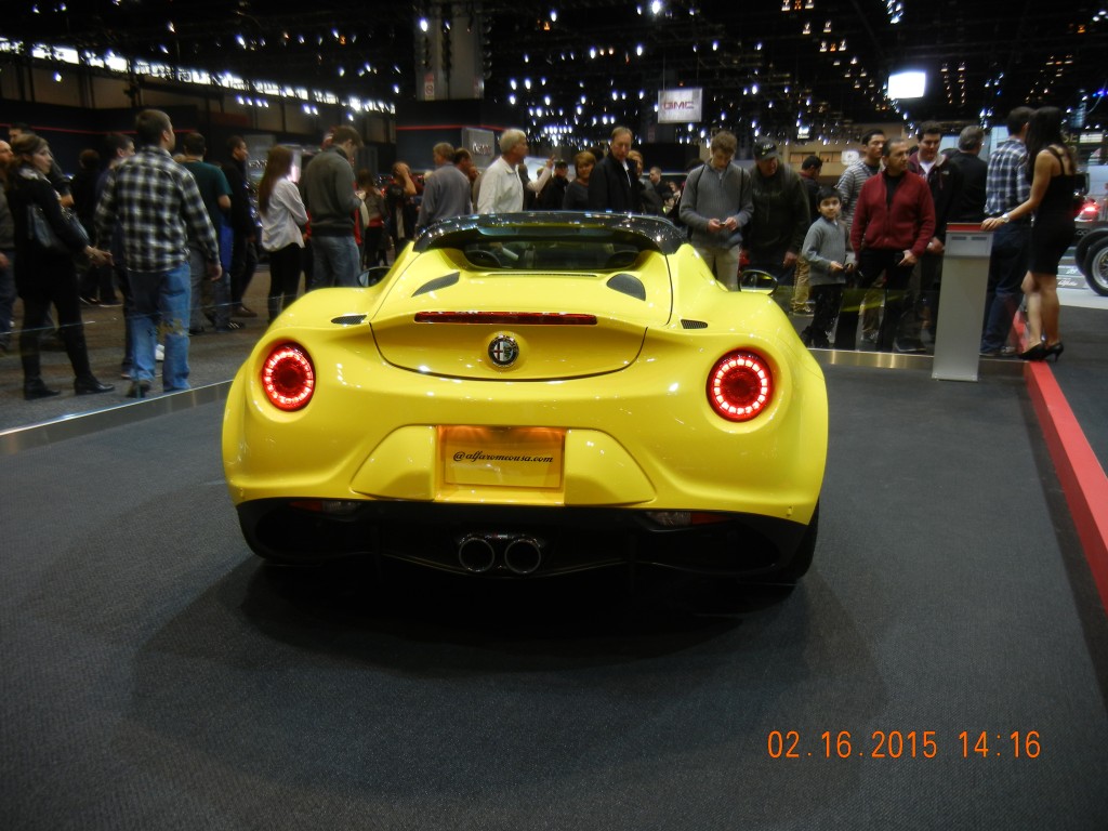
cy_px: 416
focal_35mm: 30
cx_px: 554
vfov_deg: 46.8
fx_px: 960
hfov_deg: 60.0
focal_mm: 5.4
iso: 160
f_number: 3.5
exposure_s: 1/63.8
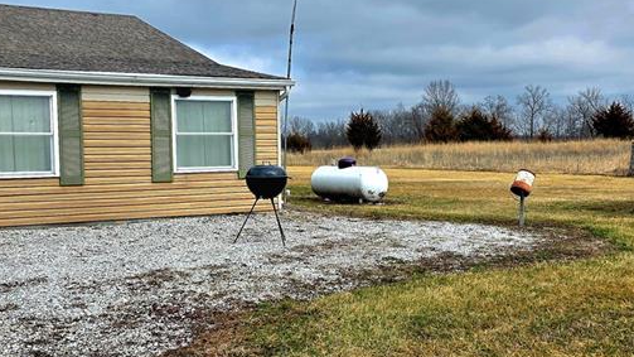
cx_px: 291
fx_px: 857
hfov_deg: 40.6
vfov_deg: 23.5
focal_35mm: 51
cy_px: 206
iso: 80
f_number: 1.7
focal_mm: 6.3
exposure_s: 1/10000
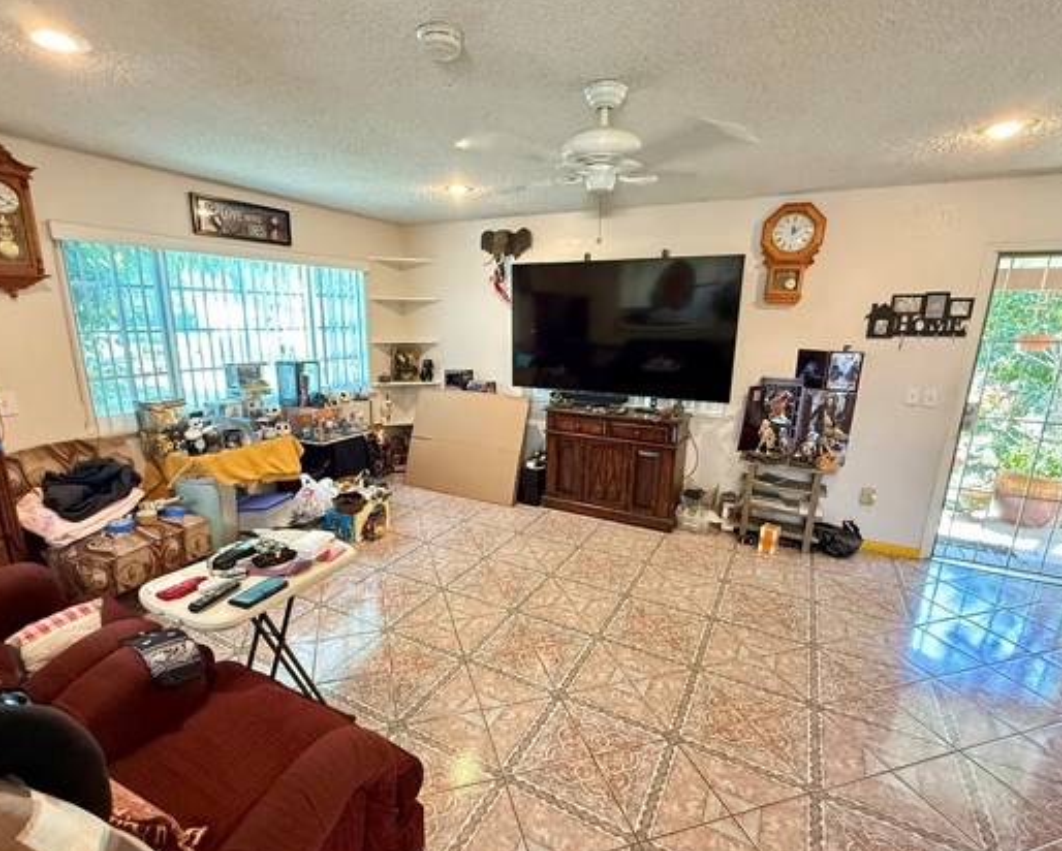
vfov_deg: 77.0
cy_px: 450
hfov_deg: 89.6
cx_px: 514
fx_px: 535
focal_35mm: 17
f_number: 2.2
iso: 800
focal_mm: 2.22
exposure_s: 1/60
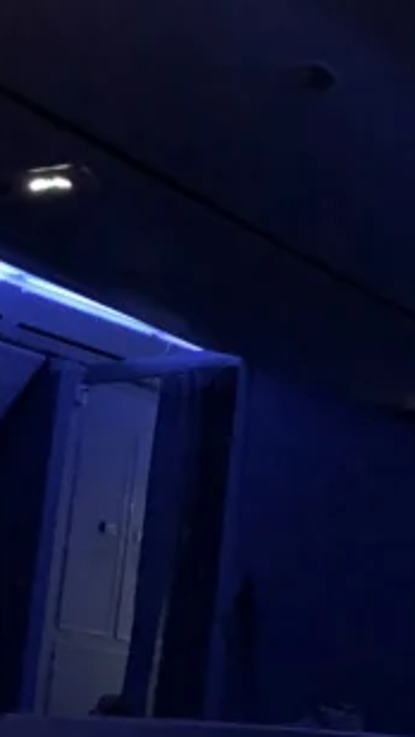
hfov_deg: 11.7
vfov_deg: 20.7
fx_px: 1974
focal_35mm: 101
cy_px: 74
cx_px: 498
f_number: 1.8
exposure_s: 1/5
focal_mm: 4
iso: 100
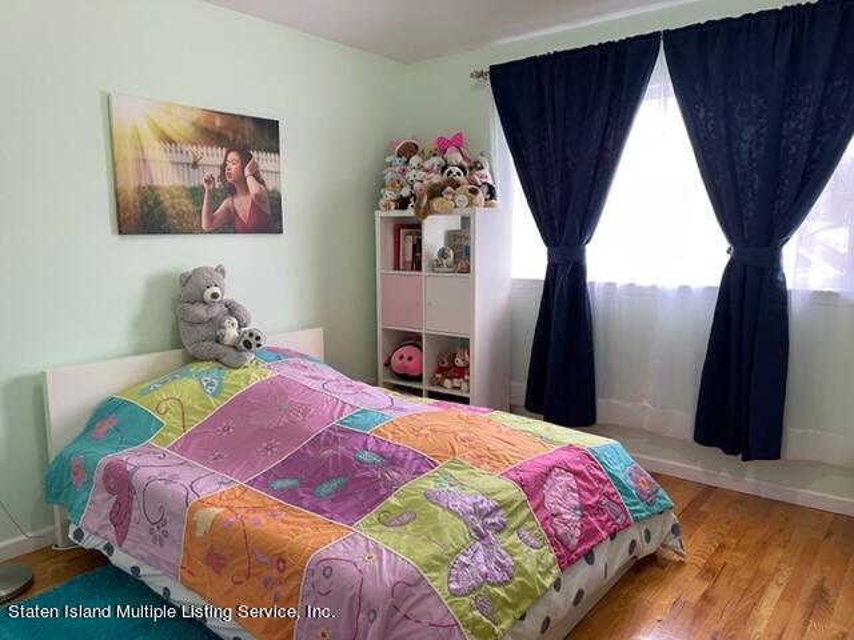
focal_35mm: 26
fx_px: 641
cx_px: 427
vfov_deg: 53.1
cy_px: 320
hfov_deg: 67.3
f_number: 1.6
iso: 125
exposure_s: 1/88
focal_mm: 5.1
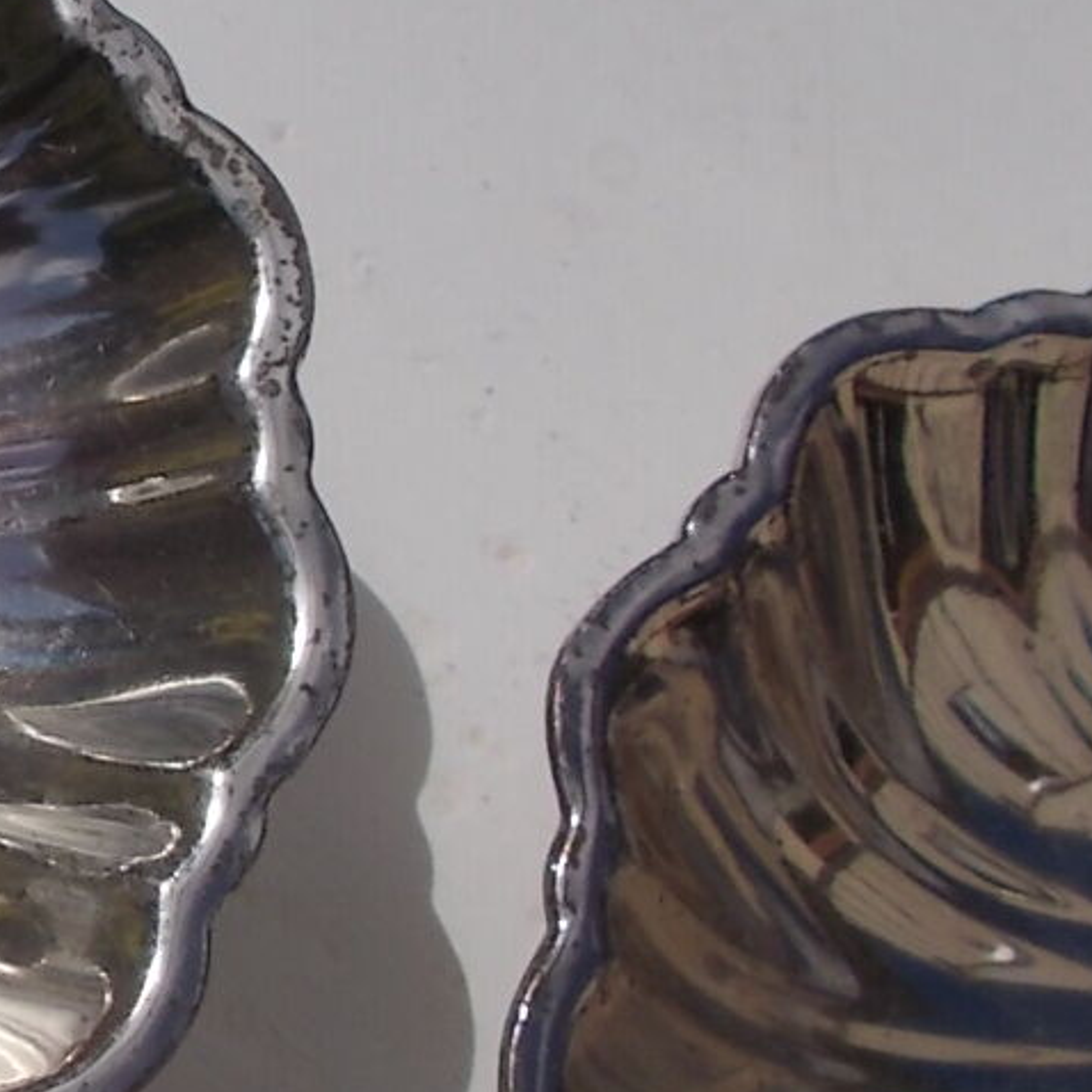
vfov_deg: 22.5
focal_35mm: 77
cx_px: -599
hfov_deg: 19.3
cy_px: 573
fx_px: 2748
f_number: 8
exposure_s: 1/800
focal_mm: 4.6
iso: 80
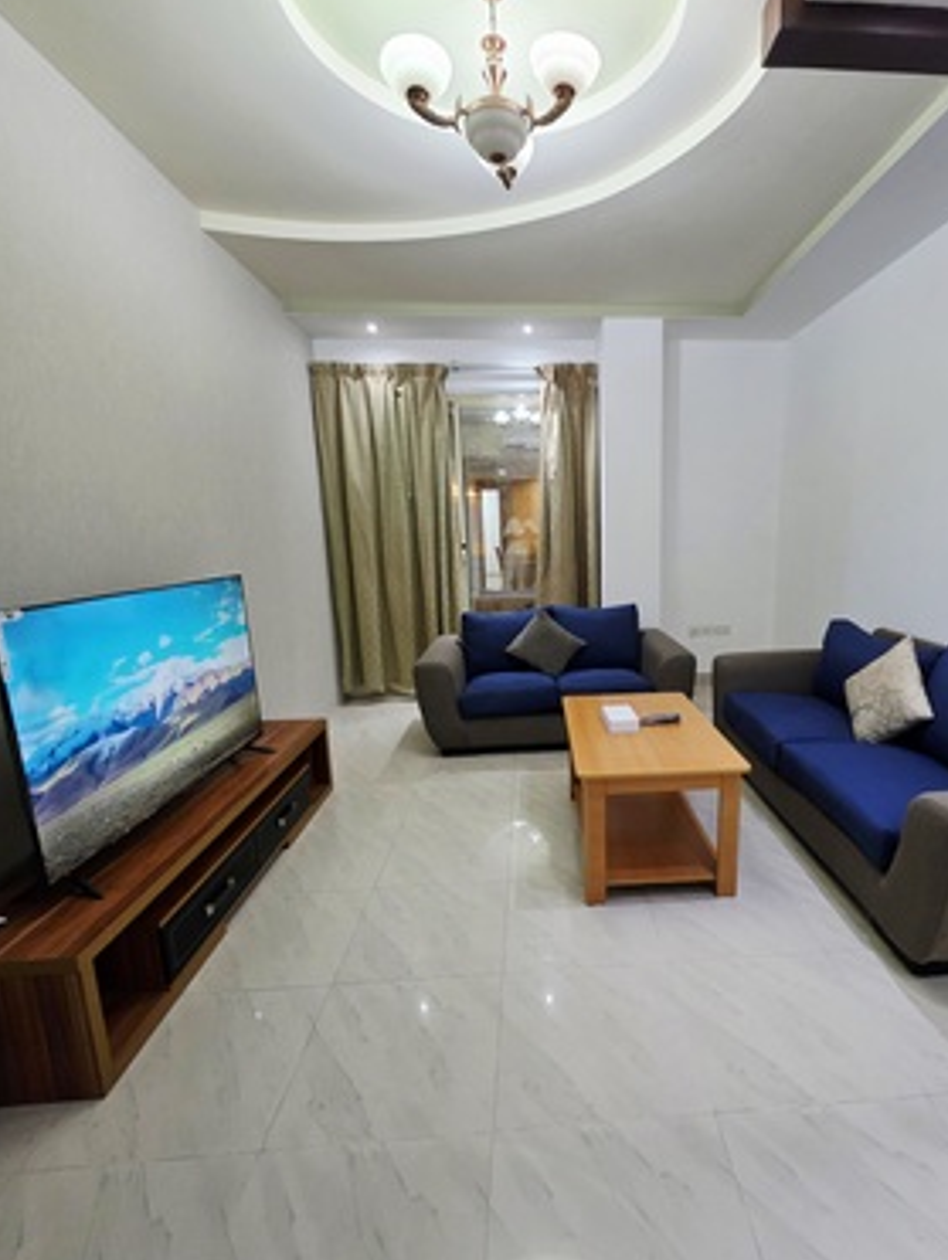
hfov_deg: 77.4
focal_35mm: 16
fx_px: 583
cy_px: 654
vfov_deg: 94.4
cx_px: 566
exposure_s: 1/101
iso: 250
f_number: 1.9
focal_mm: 2.2
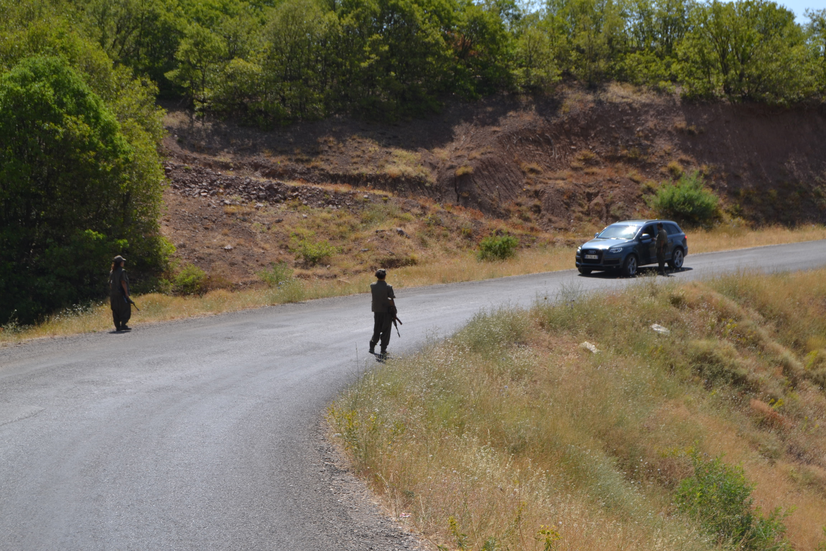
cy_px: 276
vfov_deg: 22.6
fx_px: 1377
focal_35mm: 60
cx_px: 413
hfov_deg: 33.4
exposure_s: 1/200
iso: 100
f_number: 11
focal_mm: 40
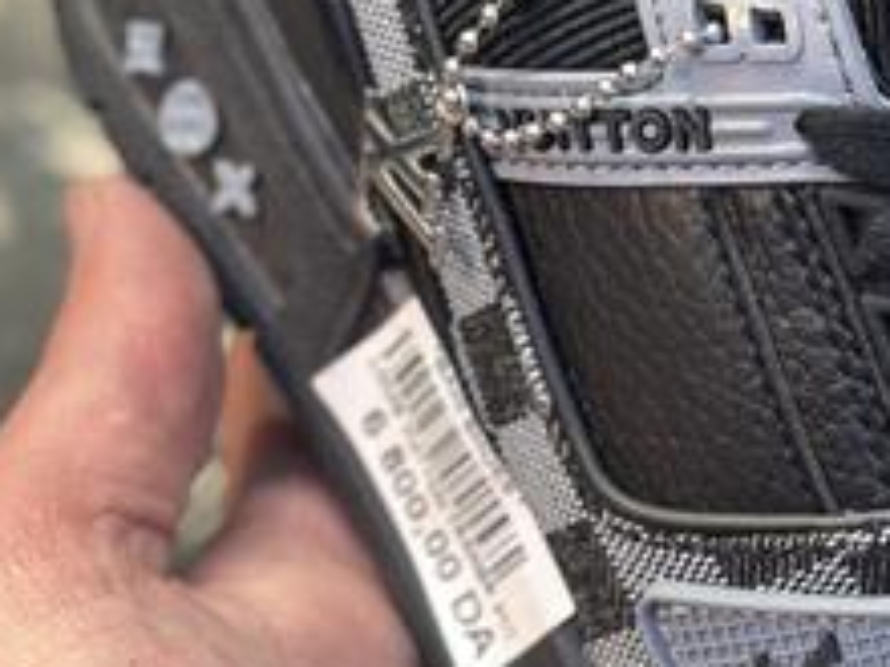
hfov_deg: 14.8
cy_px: 360
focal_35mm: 132
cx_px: 750
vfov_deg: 11.2
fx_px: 3394
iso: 125
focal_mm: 6.86
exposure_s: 1/100
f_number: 1.78
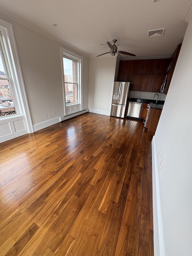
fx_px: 104
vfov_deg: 102.1
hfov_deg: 85.7
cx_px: 96
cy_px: 128
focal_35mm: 14
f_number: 2.2
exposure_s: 1/166
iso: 64
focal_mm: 2.22
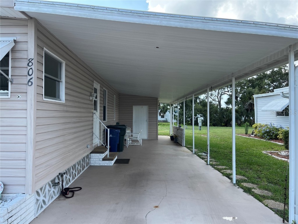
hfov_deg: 67.3
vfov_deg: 53.1
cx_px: 149
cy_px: 112
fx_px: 224
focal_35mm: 26
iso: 50
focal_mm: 5.1
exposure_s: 1/615
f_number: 1.6
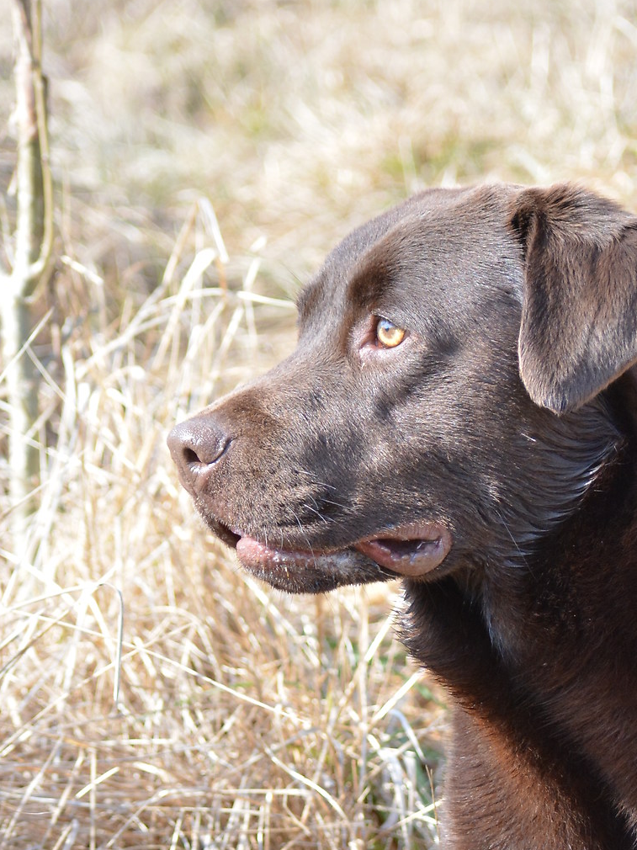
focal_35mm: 240
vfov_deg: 8.2
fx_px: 5891
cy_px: 800
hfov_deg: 6.2
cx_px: 617
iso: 800
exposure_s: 1/800
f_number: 4.5
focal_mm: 70
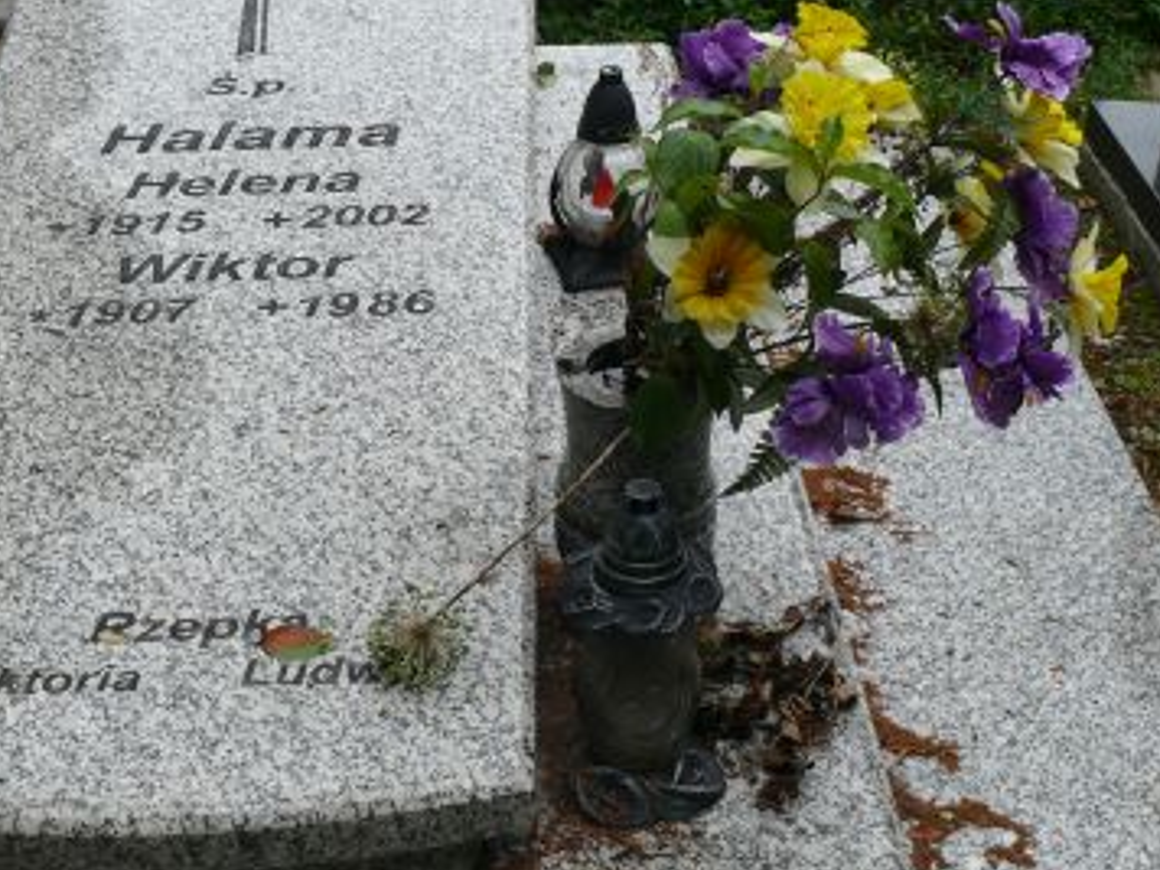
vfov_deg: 23.2
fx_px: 2111
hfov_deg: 30.6
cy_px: 560
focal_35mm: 63
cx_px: 437
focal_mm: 7.4
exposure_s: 1/100
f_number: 3.6
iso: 100
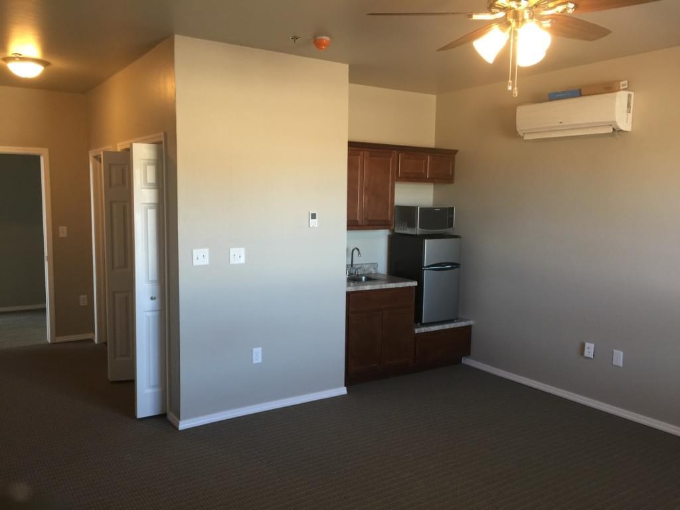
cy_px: 255
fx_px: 570
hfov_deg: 61.7
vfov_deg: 48.2
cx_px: 340
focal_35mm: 29
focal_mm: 4.15
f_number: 2.2
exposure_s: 1/15
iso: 50
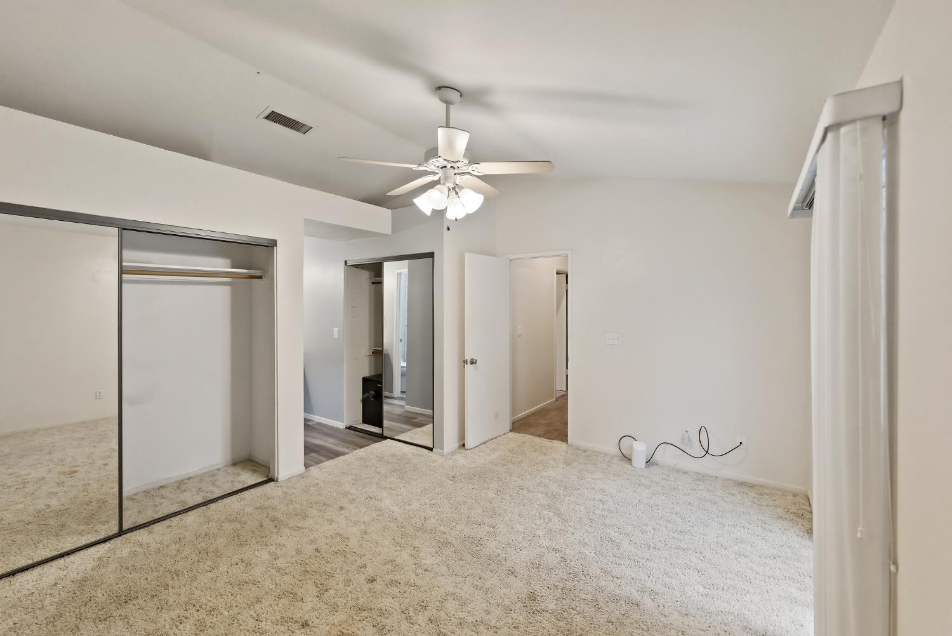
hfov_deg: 104.2
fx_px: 370
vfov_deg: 81.3
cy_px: 318
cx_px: 476
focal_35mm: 14
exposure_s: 1/160
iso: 1250
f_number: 2.8
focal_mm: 14
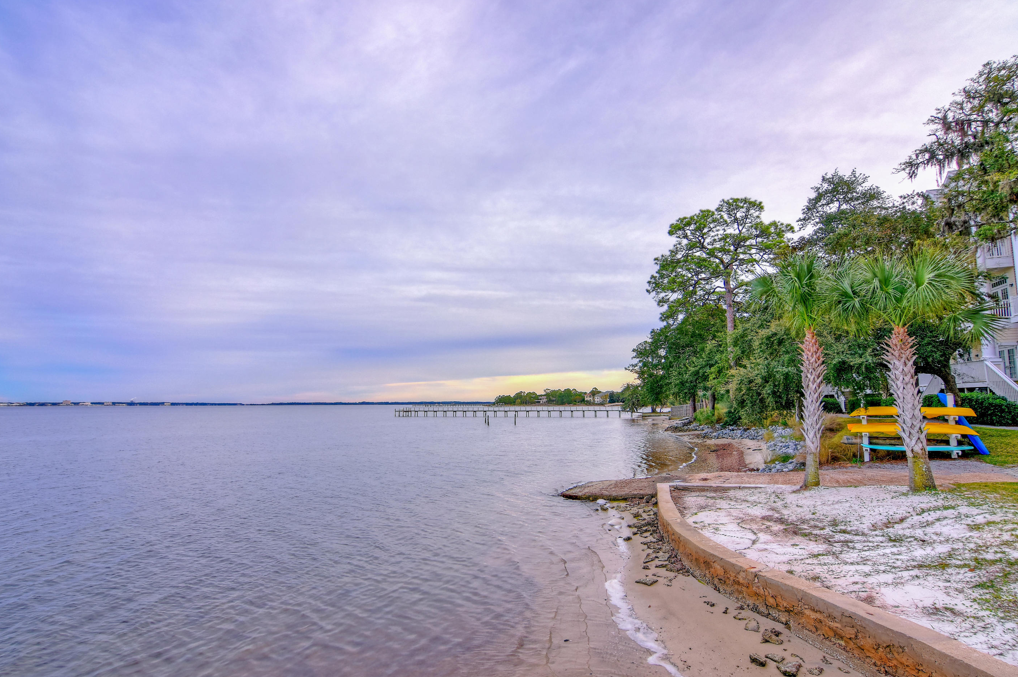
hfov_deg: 91.5
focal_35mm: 18
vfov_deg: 68.7
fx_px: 495
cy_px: 347
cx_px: 524
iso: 500
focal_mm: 11
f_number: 8
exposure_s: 1/200
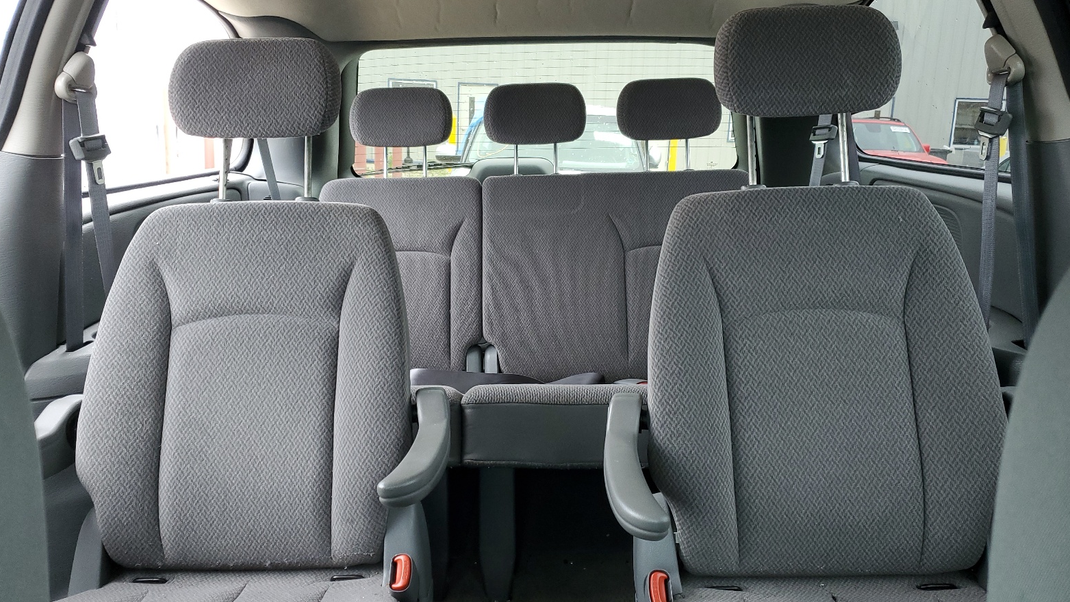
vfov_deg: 40.1
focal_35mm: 29
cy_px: 278
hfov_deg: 66.1
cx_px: 527
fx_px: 823
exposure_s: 1/120
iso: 95
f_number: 1.5
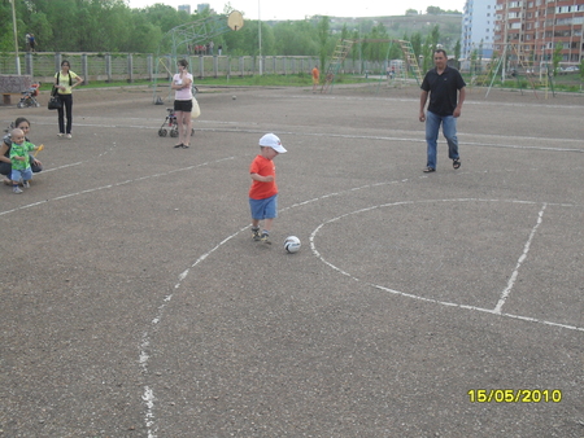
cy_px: 219
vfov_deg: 37.8
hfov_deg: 49.0
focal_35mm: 38
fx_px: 641
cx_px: 292
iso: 80
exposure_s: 1/250
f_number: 2.8
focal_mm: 6.3
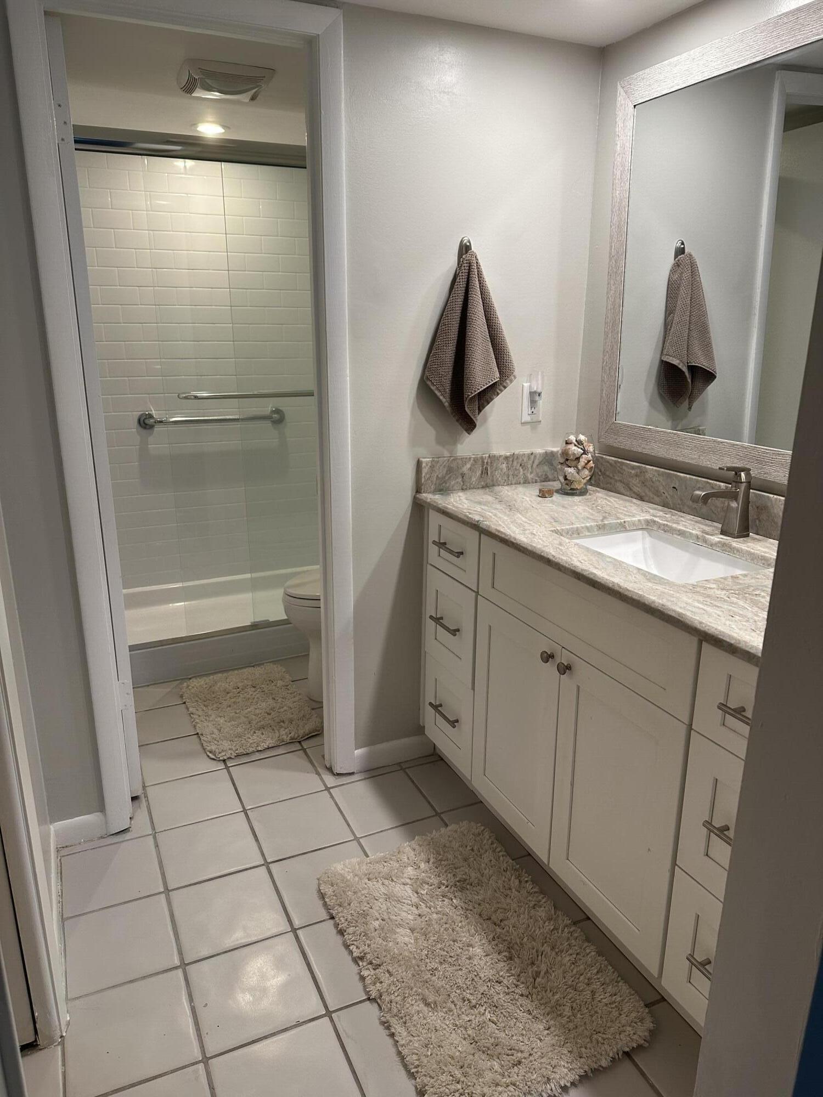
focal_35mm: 24
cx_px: 412
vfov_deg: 71.6
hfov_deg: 56.8
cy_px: 548
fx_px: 761
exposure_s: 1/120
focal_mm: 6.86
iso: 125
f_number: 1.78
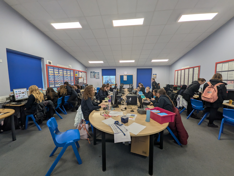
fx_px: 95
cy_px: 88
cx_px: 117
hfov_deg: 102.1
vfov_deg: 85.7
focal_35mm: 14
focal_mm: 1.85
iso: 97
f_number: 2.2
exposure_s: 1/46.6
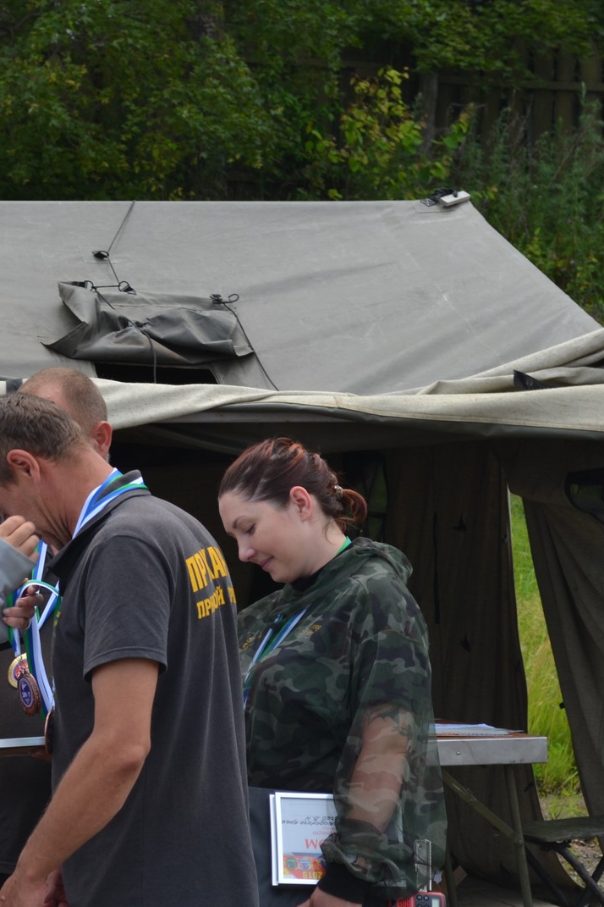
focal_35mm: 118
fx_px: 2969
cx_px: 39
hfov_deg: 11.5
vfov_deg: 17.3
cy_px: 452
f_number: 7.1
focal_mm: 52
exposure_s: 1/200
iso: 100
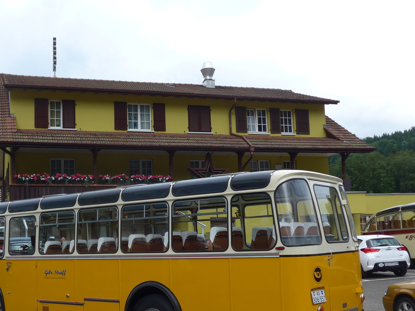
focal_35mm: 47
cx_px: 154
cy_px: 190
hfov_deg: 40.1
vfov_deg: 30.8
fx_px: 563
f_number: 2.8
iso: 80
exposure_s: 1/800
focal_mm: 7.5
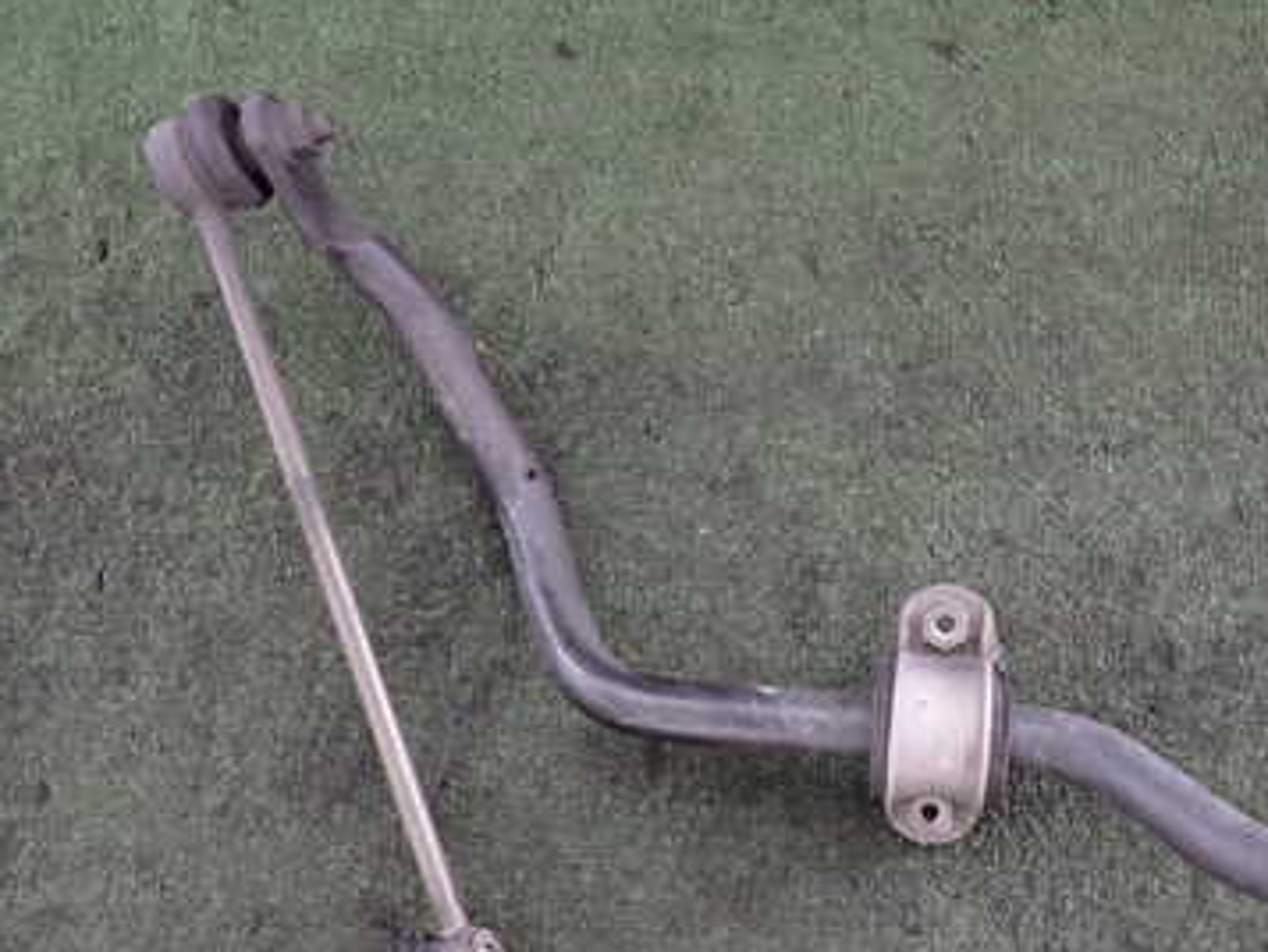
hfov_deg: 44.1
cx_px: 856
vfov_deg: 34.3
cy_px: 561
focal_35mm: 42
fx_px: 1539
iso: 640
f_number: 2
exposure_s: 1/30
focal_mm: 4.5
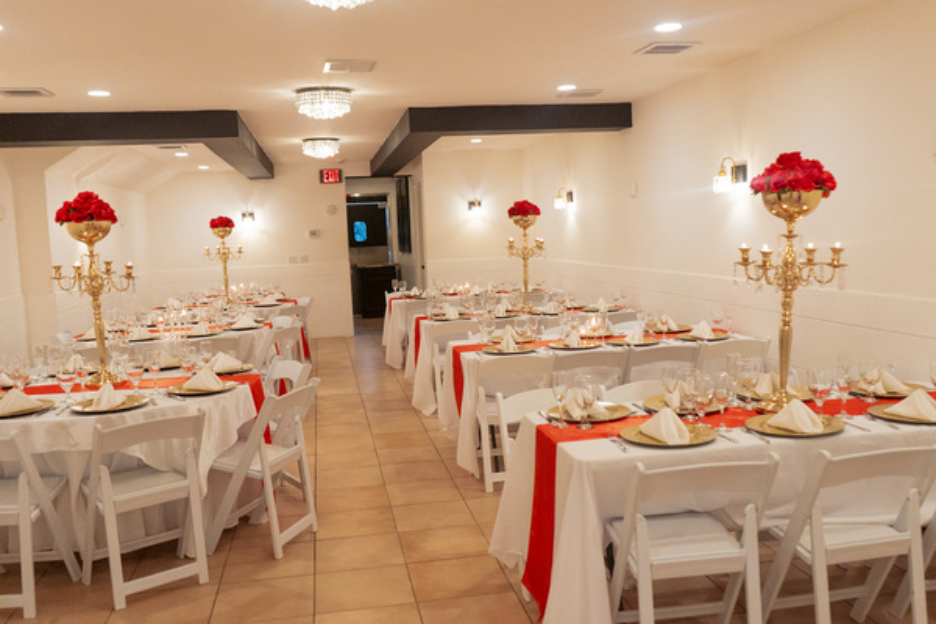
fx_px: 806
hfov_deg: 60.3
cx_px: 468
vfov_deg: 42.3
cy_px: 312
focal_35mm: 31
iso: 4000
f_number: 3.5
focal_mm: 31
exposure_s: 1/160
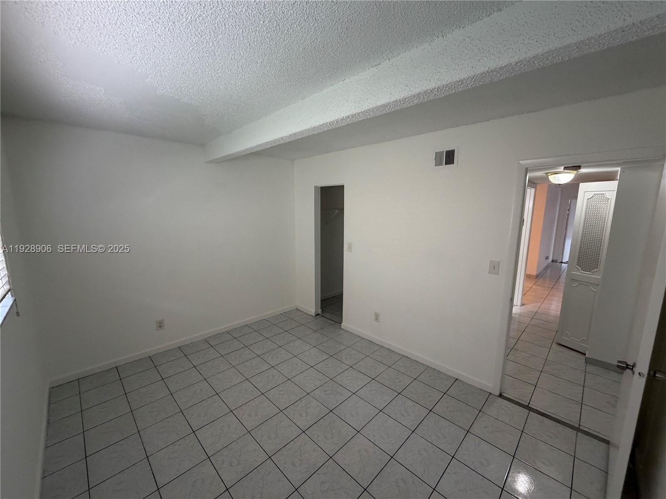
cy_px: 250
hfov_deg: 102.1
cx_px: 333
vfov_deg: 85.7
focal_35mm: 14
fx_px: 269
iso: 320
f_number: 2.2
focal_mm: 2.22
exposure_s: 1/101
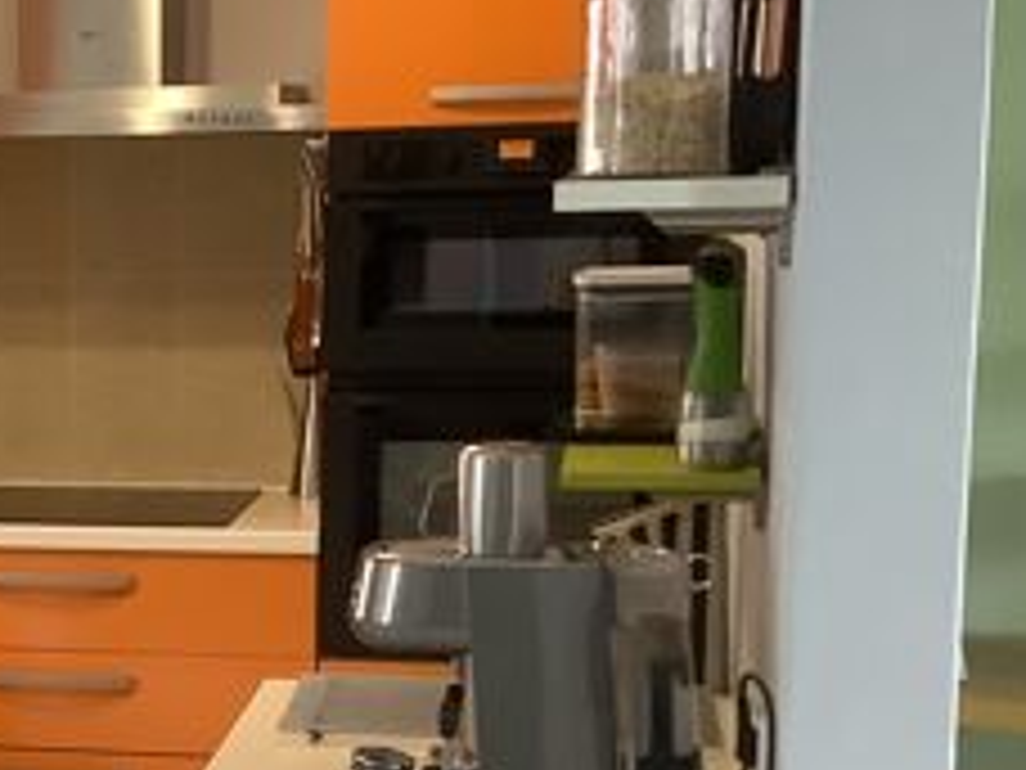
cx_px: -317
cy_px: 608
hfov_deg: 18.9
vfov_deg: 15.3
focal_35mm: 96
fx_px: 2845
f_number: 2.4
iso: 160
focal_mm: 3.3
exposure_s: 1/50
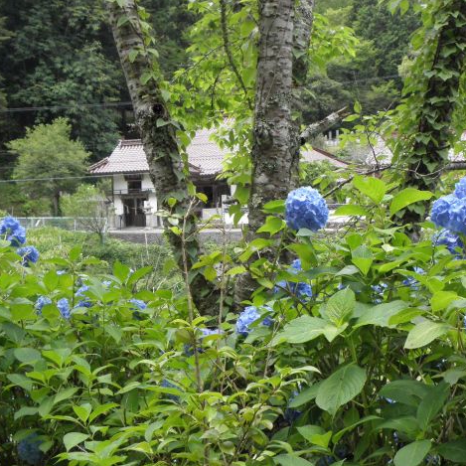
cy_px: 233
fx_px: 960
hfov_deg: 27.2
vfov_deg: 27.3
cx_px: 307
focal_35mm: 63
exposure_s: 1/100
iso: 64
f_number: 4
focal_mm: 9.57
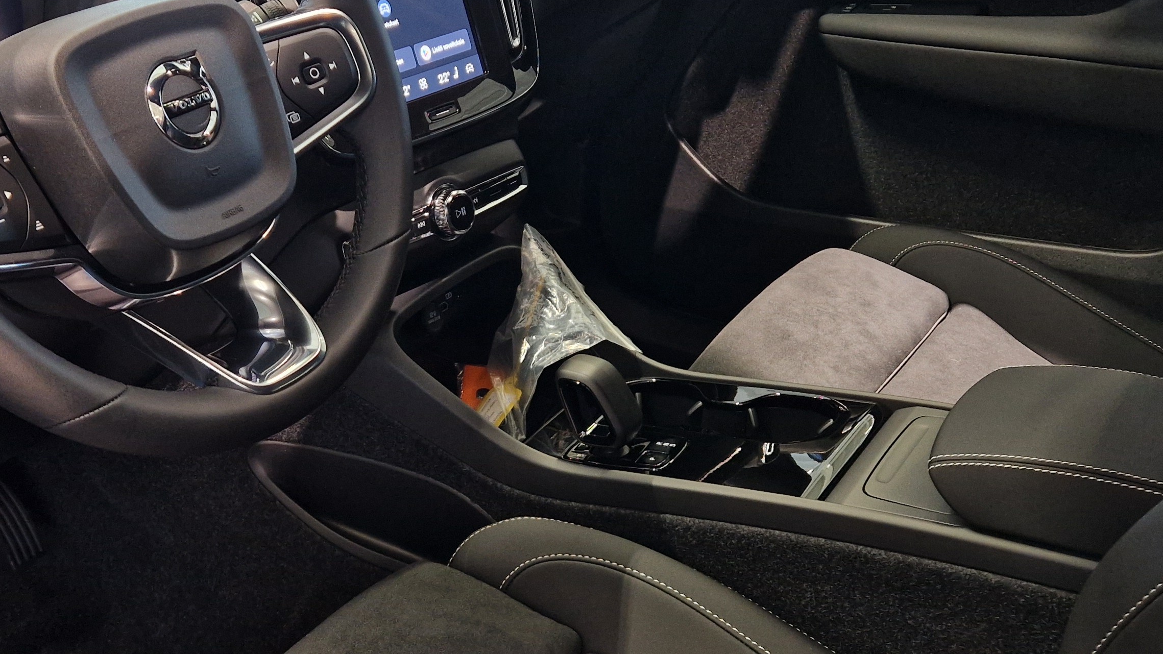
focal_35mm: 44
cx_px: 465
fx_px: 1357
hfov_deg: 46.1
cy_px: 391
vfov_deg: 27.0
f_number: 1.8
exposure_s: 1/100
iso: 250
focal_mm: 5.4
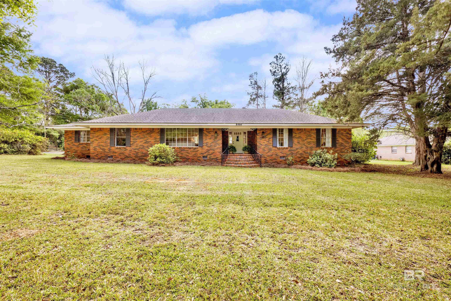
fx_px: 175
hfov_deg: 104.3
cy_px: 150
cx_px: 226
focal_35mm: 14
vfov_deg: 81.2
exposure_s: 1/100
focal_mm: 14
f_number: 11
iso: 400
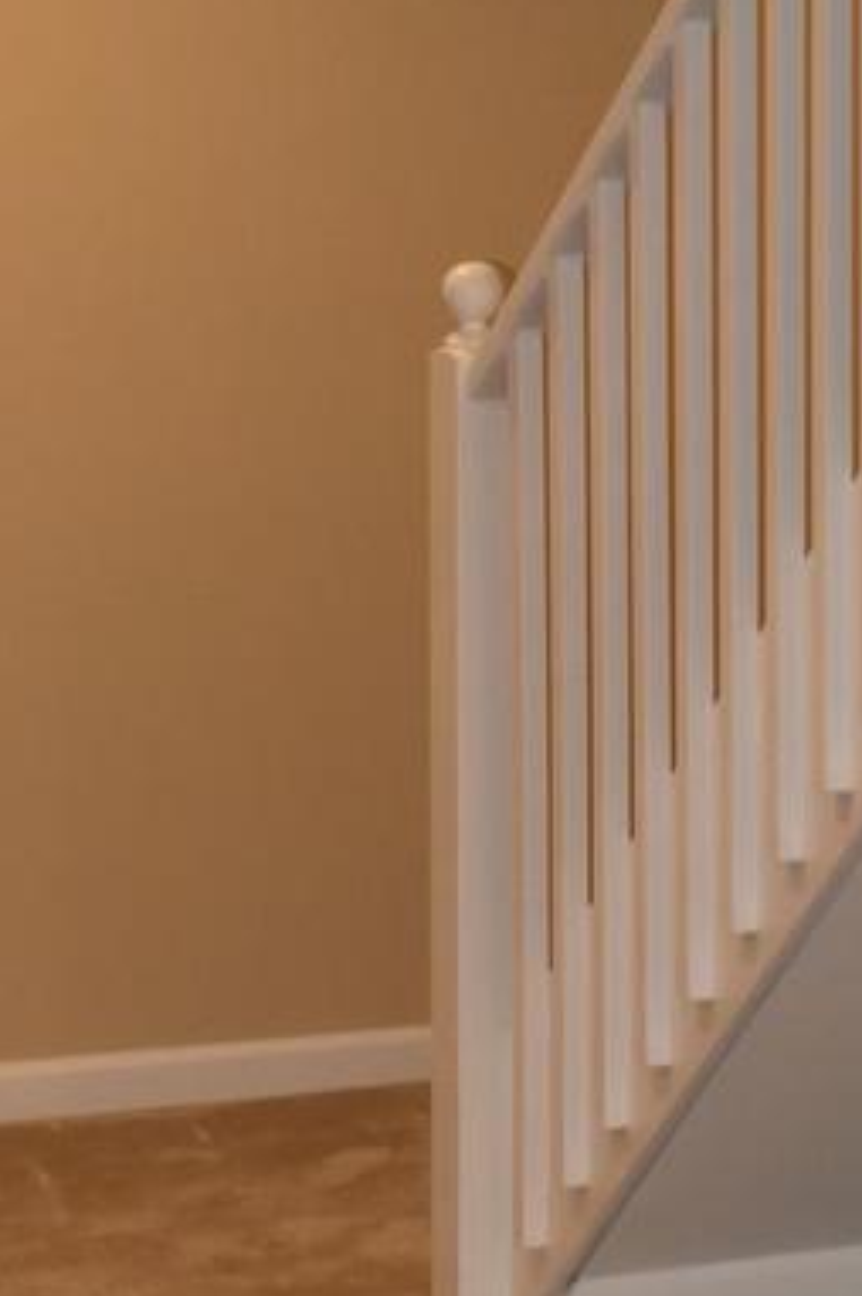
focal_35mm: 157
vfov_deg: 13.1
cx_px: 947
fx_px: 5649
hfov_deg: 8.7
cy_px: 414
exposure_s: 1/80
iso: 800
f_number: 4.5
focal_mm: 26
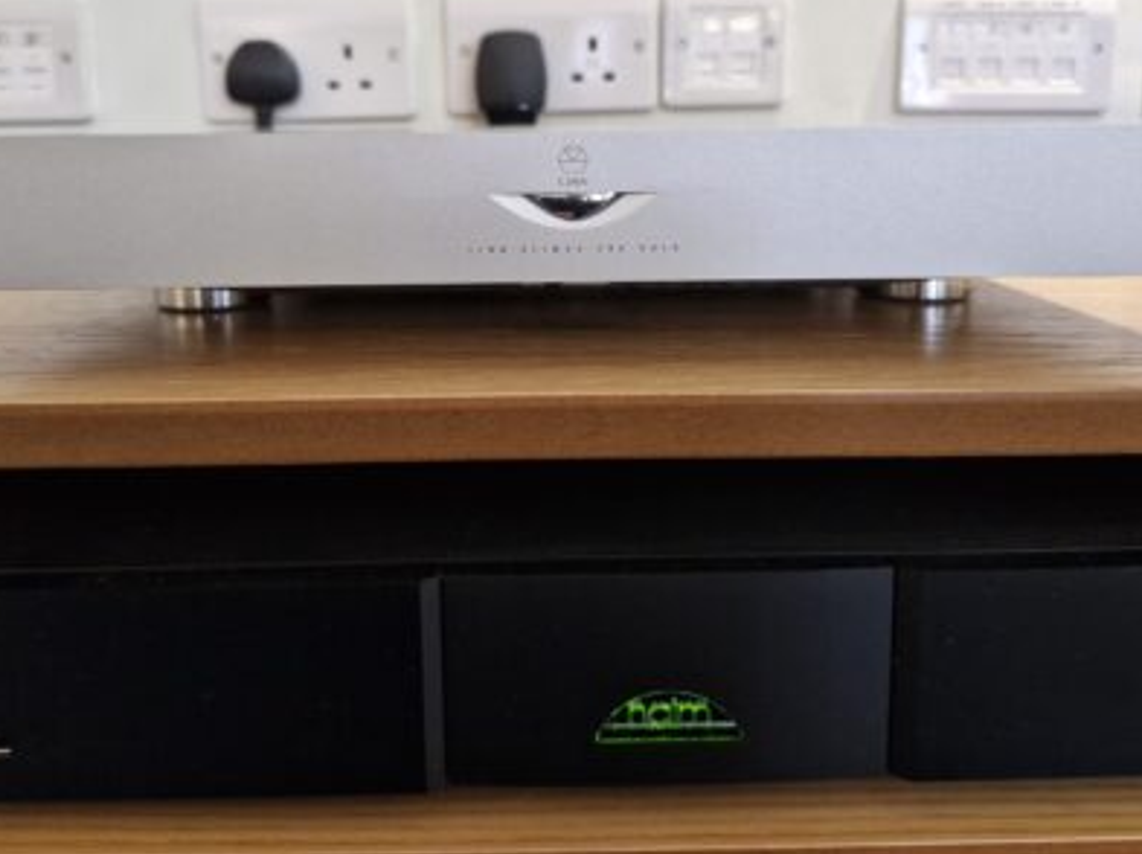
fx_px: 989
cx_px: 540
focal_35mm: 30
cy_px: 299
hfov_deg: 60.0
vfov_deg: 46.1
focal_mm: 5.54
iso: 500
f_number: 1.8
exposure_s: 1/100
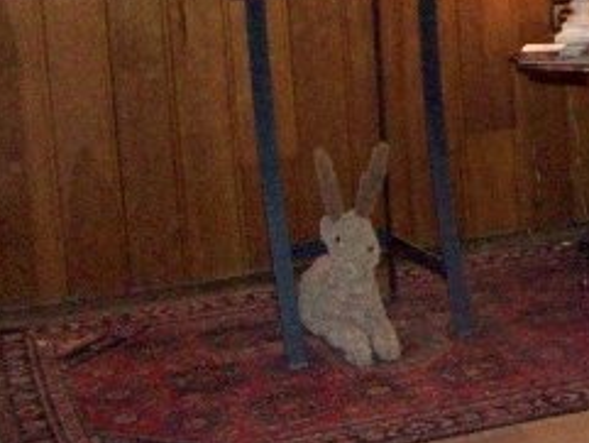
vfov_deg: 12.8
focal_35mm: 113
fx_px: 1924
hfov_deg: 15.8
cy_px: -66
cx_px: 919
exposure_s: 1/60
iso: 320
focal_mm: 5.7
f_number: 2.8
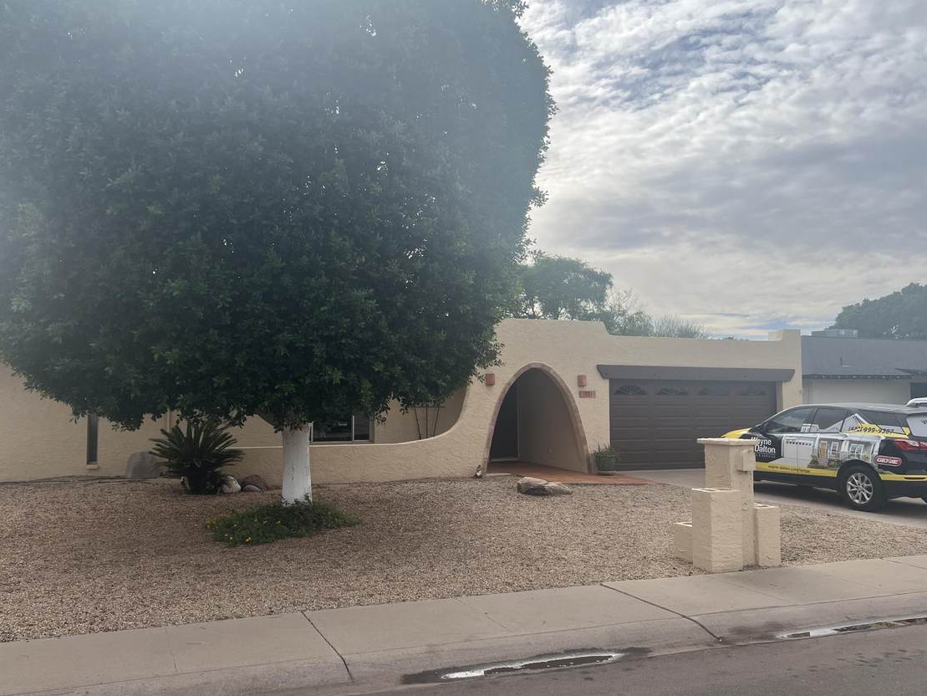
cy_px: 360
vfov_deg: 46.8
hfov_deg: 59.8
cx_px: 407
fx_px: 803
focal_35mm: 30
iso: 50
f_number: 1.5
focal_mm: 5.7
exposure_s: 1/4115
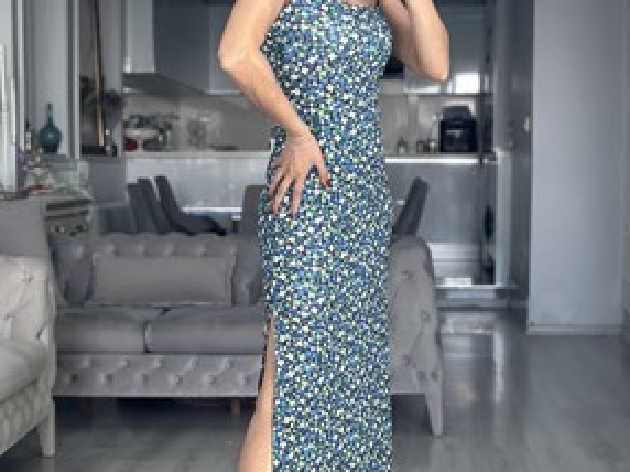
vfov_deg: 17.3
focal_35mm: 85
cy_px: 240
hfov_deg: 23.0
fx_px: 1546
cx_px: 308
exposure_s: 1/121
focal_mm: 6.86
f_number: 1.78
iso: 125
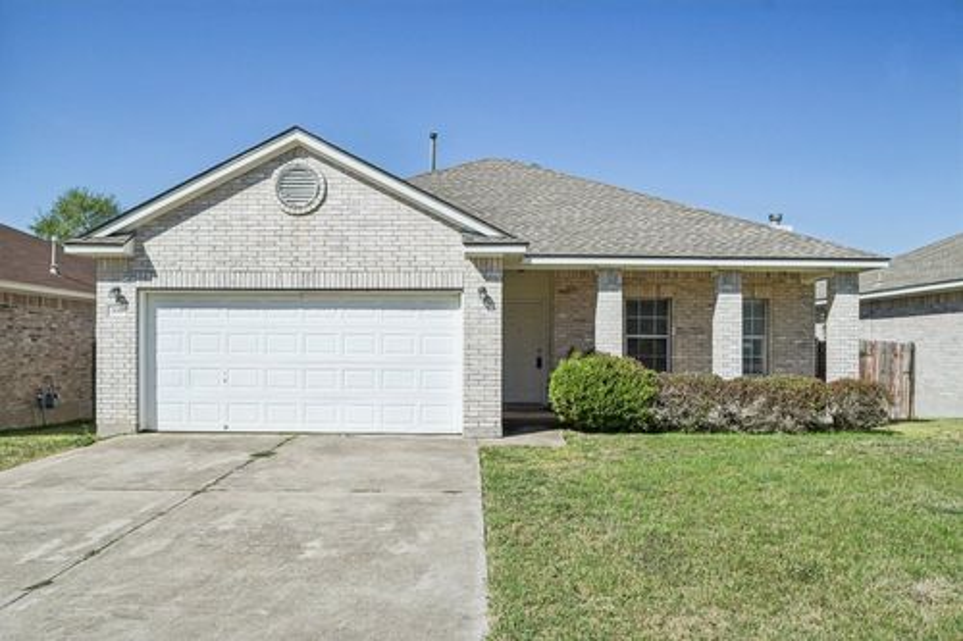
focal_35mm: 28
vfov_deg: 46.4
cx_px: 482
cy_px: 320
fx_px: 749
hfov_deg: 65.5
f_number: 8
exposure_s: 1/1600
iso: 400
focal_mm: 19
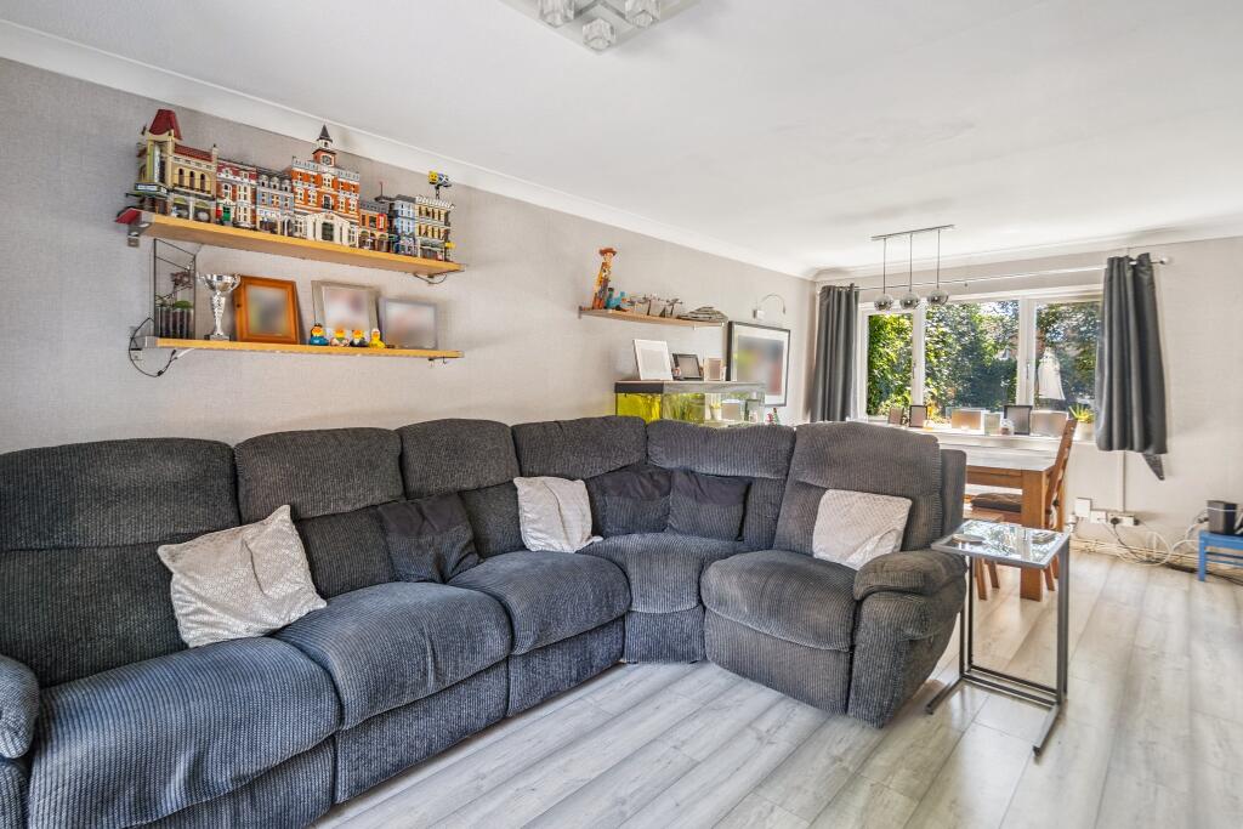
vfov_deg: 73.8
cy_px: 414
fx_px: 552
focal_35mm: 16
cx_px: 622
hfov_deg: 96.7
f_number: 4.5
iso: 400
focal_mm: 16
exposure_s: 1/25
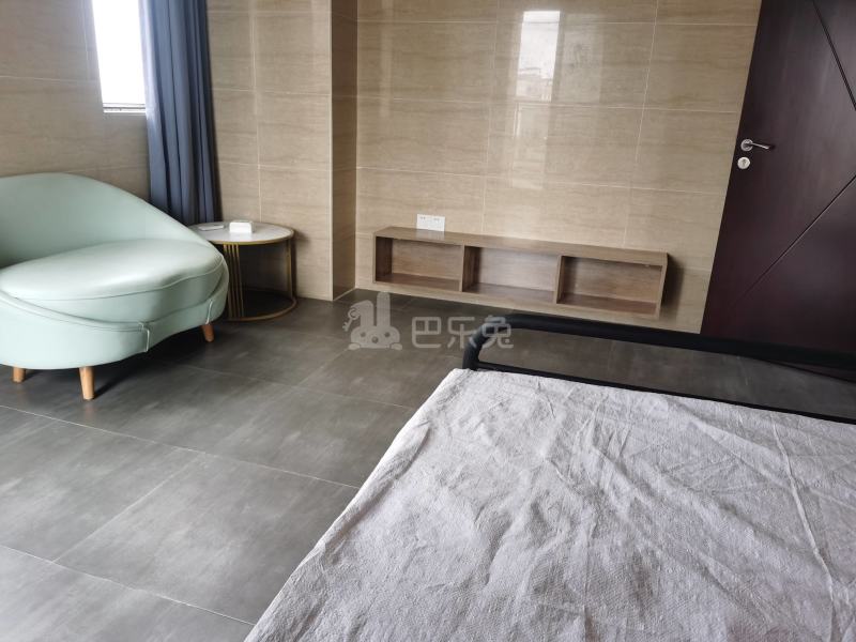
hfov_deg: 65.3
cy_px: 321
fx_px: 668
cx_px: 428
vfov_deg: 51.4
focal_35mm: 27
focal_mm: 5.56
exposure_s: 1/50
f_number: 1.6
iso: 100
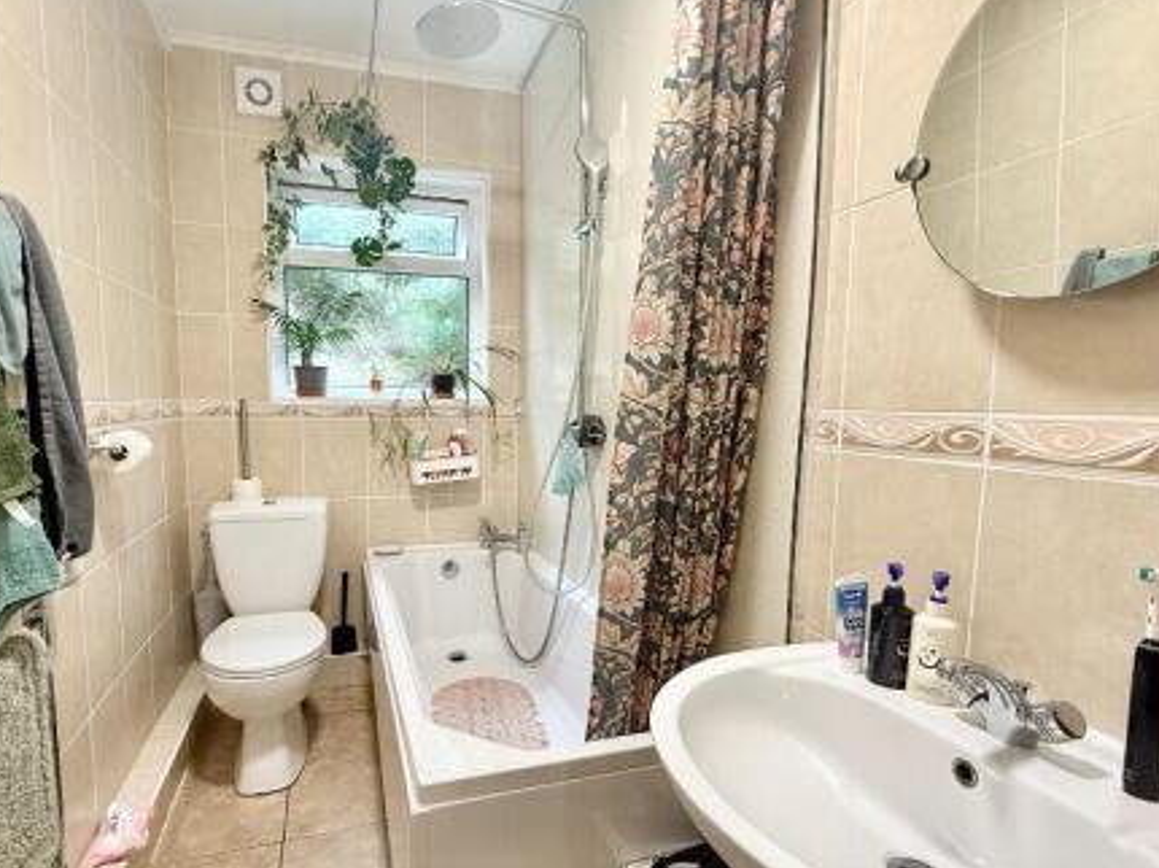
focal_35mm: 19
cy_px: 468
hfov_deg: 84.5
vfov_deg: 68.5
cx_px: 530
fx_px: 636
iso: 200
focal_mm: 2.22
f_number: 2.2
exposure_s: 1/50
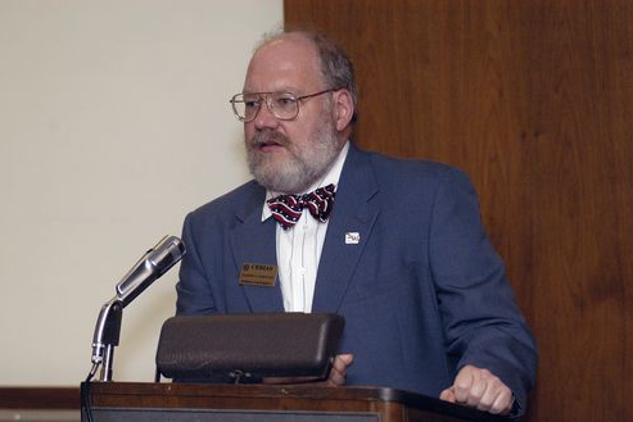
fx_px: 2937
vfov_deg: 8.2
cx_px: 318
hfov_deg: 12.3
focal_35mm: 167
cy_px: 212
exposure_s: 1/160
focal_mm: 110
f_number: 3.5
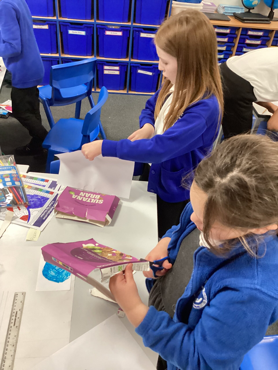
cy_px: 185
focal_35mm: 31
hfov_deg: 45.4
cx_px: 139
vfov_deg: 58.4
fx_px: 332
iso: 400
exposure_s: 1/60
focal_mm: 3.3
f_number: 2.4
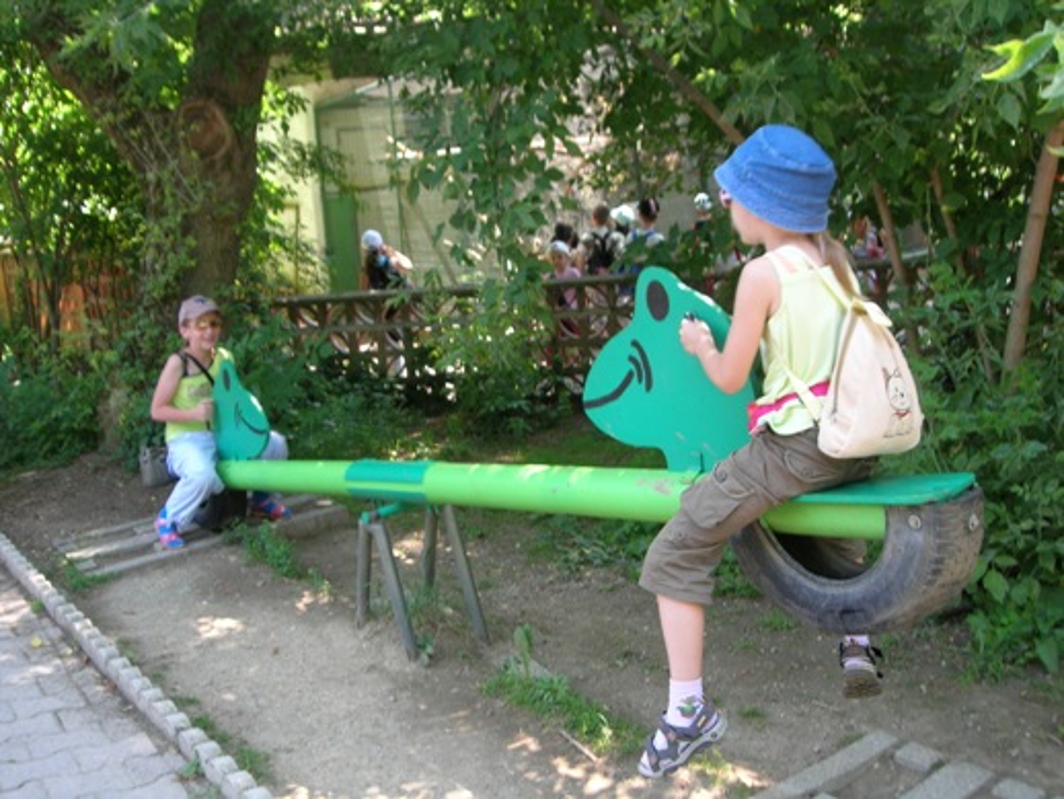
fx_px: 1169
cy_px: 400
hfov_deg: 49.0
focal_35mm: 38
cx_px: 532
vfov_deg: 37.7
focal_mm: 7.8
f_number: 4.8
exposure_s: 1/28
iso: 64
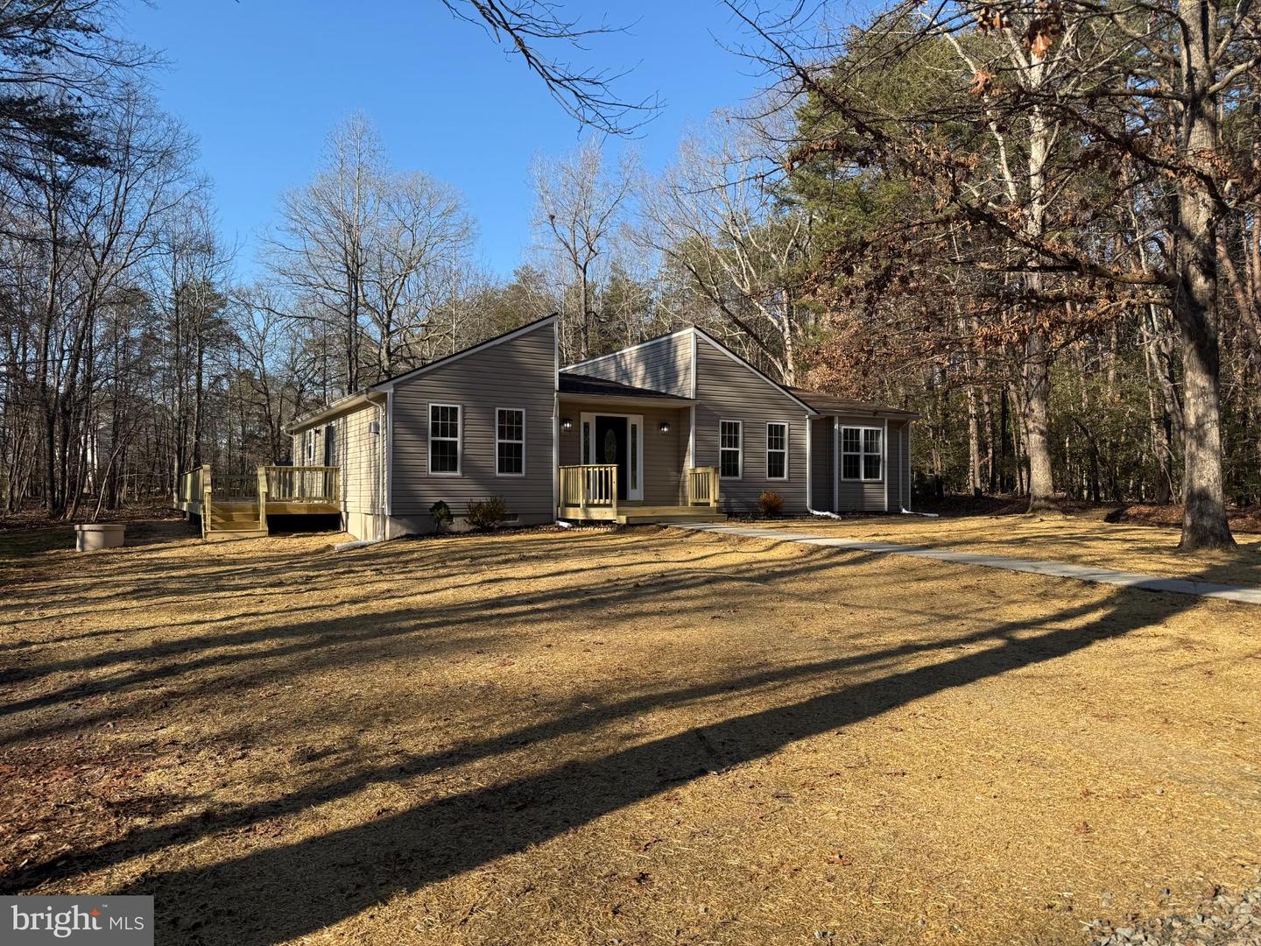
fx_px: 874
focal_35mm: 24
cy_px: 473
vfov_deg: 56.8
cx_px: 630
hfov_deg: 71.6
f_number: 1.78
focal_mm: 6.76
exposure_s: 1/2053
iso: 80
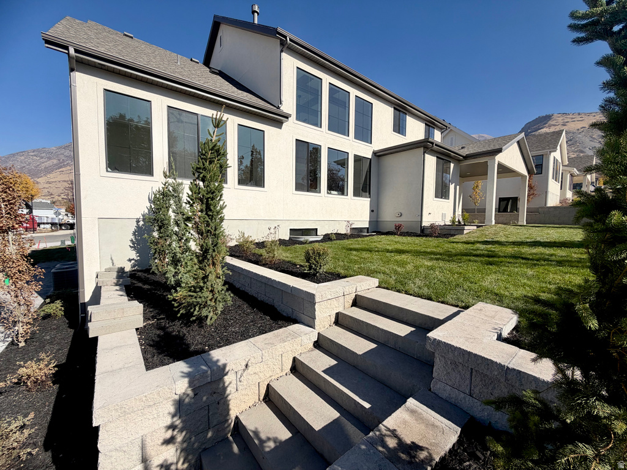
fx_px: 254
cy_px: 235
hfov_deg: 102.1
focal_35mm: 14
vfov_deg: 85.7
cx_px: 314
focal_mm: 2.22
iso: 20
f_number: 2.2
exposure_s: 1/1167
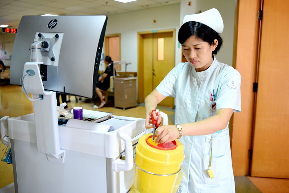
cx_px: 144
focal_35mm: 31
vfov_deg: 42.4
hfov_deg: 60.3
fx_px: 249
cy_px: 96
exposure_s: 1/40
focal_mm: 31
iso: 1600
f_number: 3.2
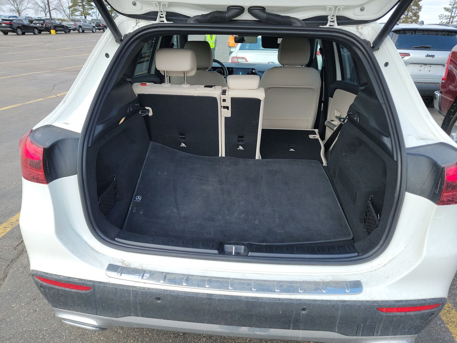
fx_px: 317
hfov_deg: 71.6
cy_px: 172
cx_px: 228
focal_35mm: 24
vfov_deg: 56.8
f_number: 1.8
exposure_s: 1/228
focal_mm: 6.7
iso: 50
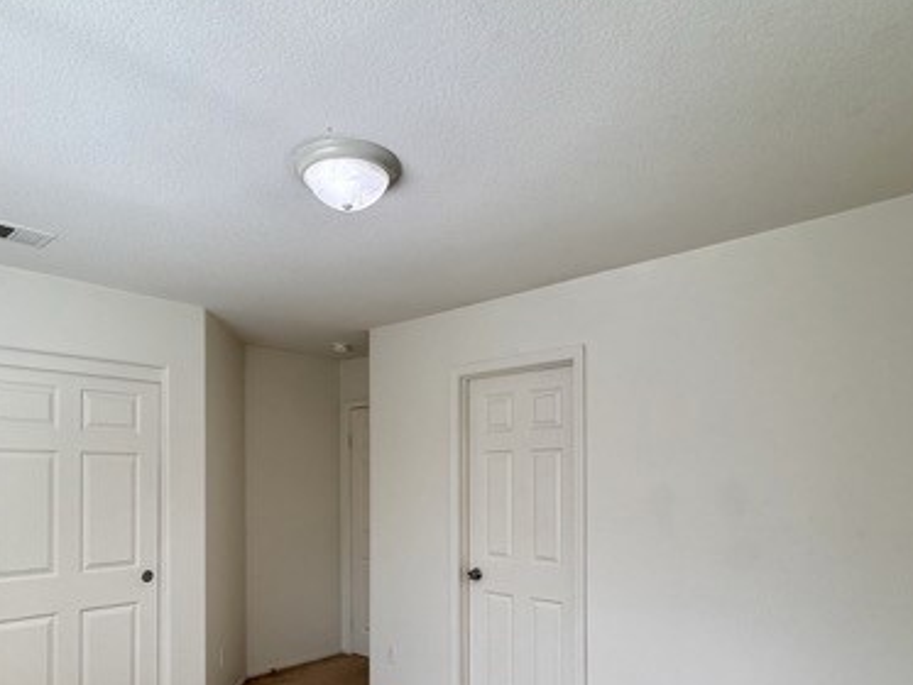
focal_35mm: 24
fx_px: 633
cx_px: 401
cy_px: 477
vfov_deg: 55.2
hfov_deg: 71.3
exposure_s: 1/144
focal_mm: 2.22
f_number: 2.2
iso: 40
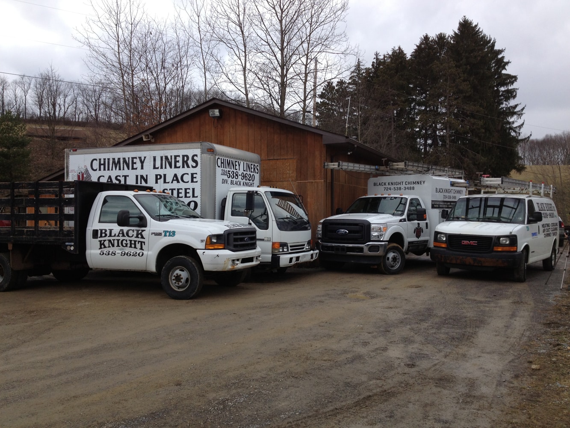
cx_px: 285
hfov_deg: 52.6
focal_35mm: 35
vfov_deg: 40.7
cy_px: 214
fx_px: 576
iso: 50
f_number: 2.4
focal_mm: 4.28
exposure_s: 1/708
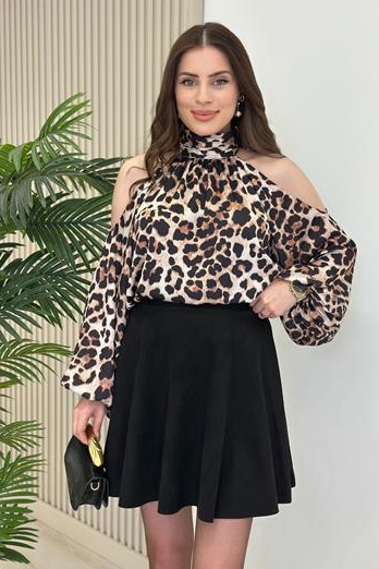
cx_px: 196
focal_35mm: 51
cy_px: 286
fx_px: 805
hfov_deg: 26.5
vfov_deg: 38.9
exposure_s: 1/237
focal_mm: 6.86
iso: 80
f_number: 1.78
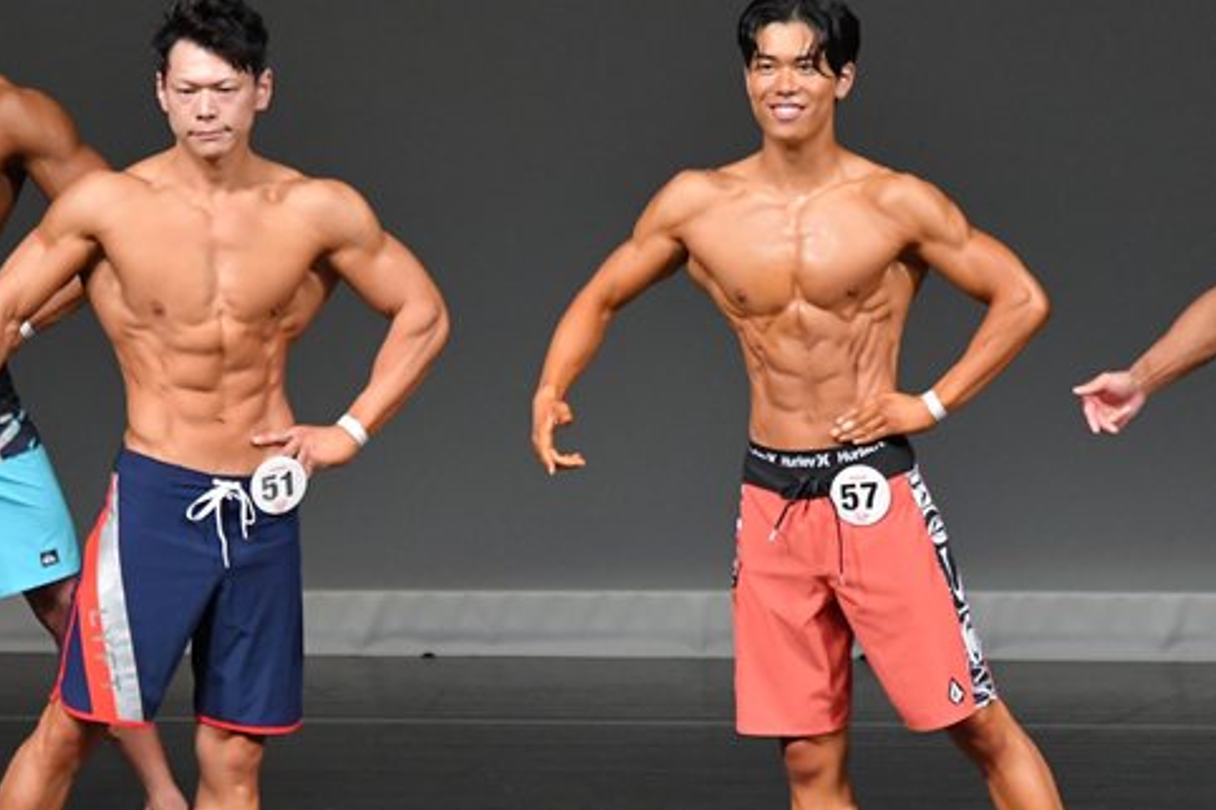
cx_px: 594
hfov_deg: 4.1
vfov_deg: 2.7
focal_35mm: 506
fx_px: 17085
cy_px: 550
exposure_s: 1/400
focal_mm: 210
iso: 4000
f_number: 5.6
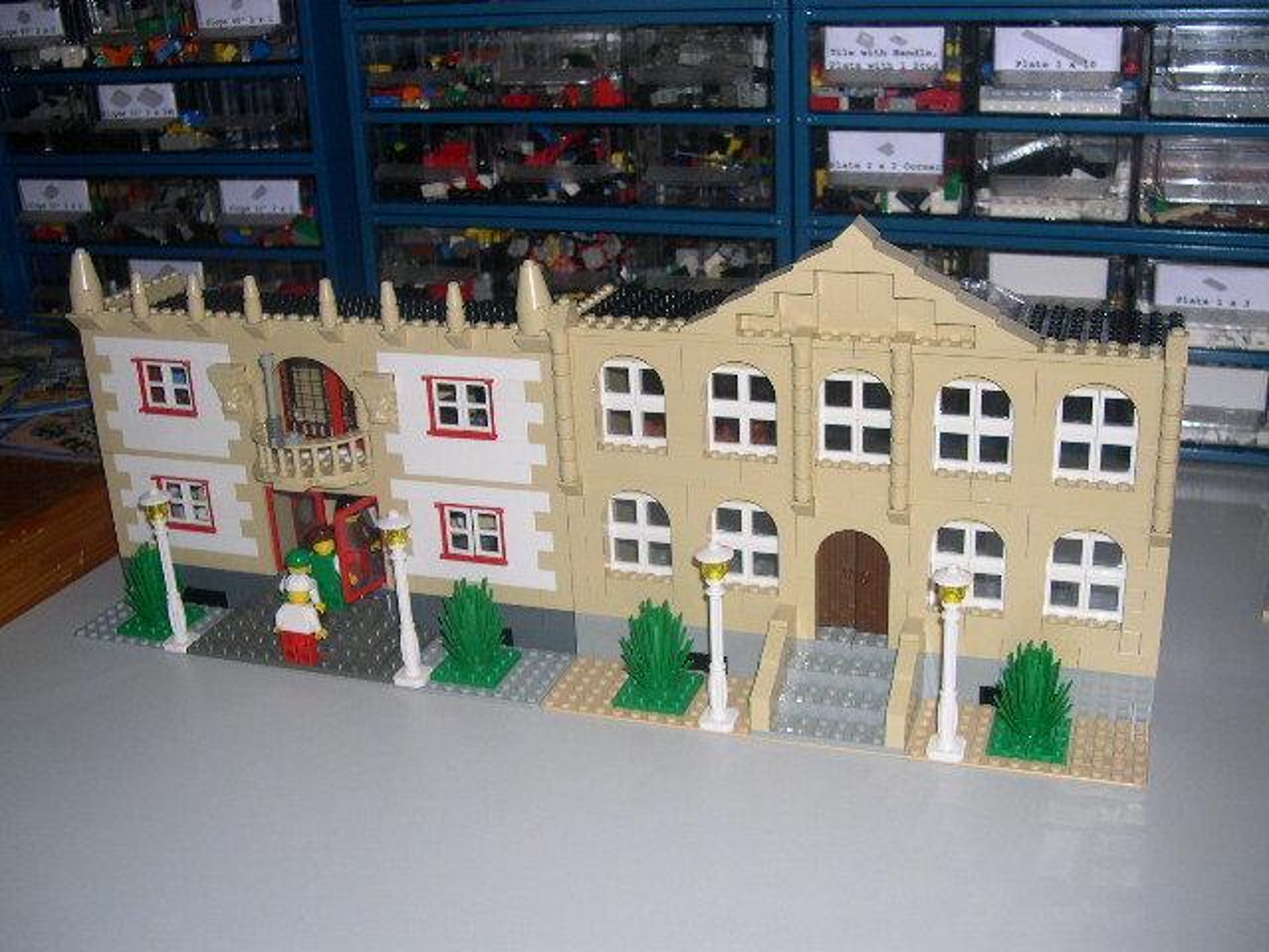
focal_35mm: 38
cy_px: 476
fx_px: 1393
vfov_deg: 37.7
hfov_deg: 49.0
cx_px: 634
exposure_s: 1/60
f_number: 2.8
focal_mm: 8
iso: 100
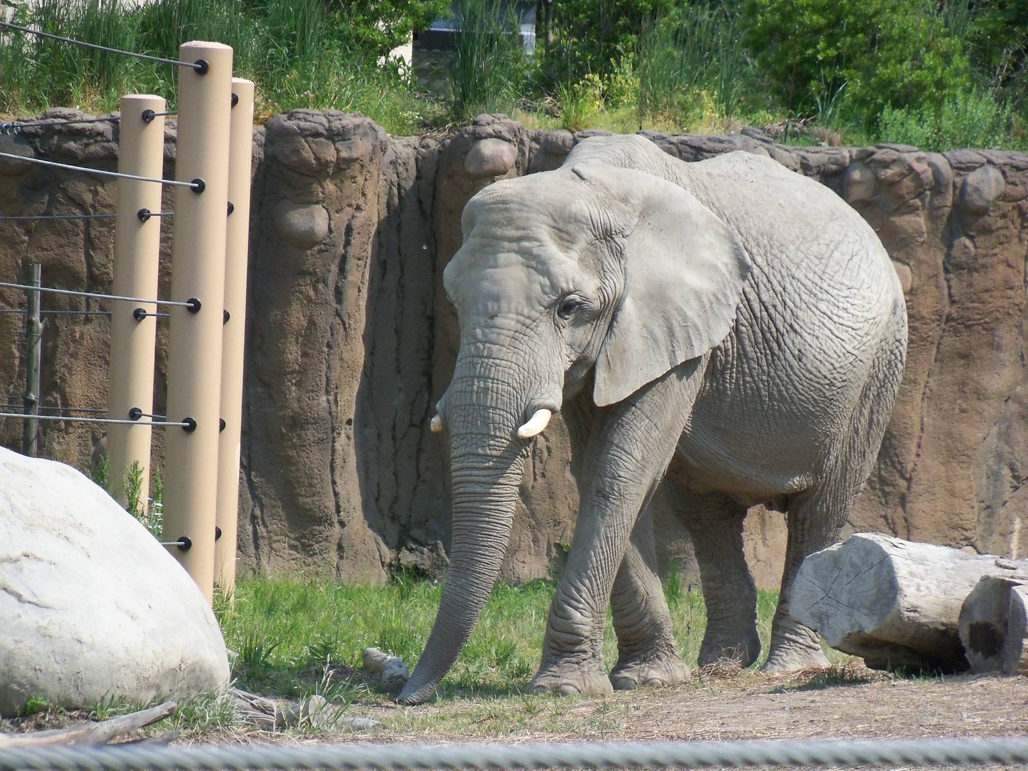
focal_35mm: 247
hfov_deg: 8.0
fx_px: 7335
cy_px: 386
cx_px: 514
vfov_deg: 6.0
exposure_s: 1/1000
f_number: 4.4
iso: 200
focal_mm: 43.8
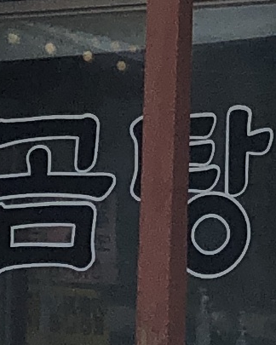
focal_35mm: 272
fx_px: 2777
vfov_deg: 6.7
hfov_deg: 5.6
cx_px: 547
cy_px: -511
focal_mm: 4
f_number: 1.8
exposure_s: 1/2825
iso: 20
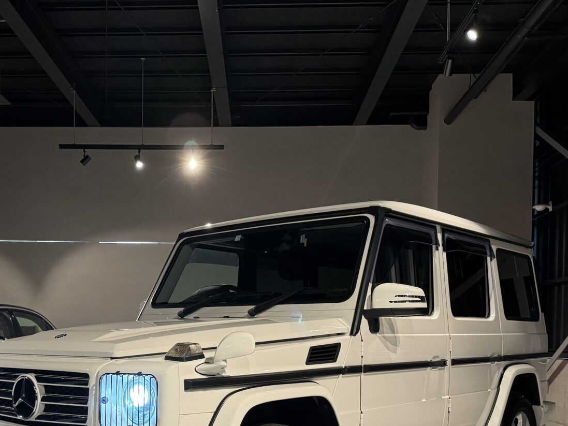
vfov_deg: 33.2
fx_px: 689
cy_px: 352
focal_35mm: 42
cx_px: 219
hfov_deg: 44.5
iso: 500
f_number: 1.78
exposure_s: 1/41
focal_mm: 6.86
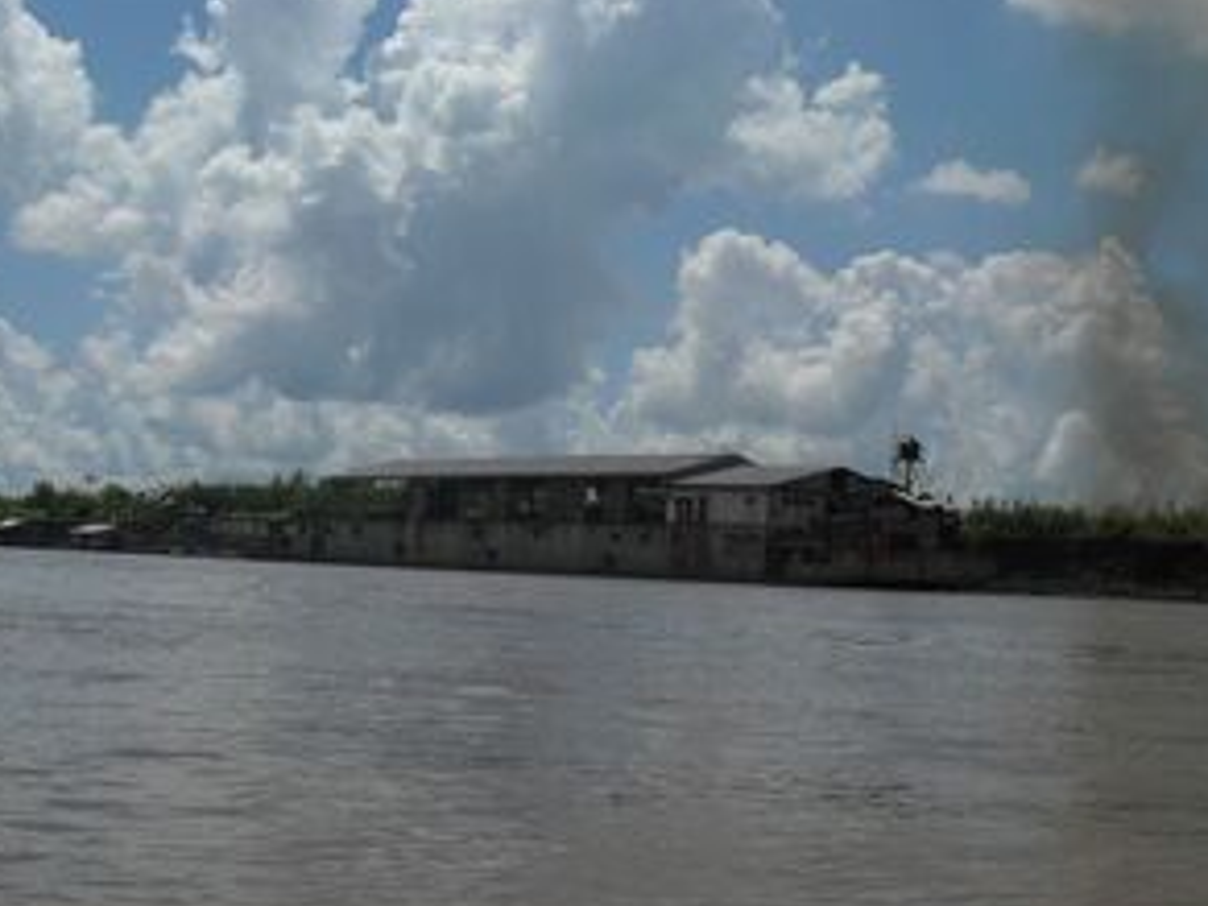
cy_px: 459
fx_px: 1815
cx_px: 666
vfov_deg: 28.0
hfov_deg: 36.8
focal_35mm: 52
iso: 80
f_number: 8.3
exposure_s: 1/750
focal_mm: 6.3
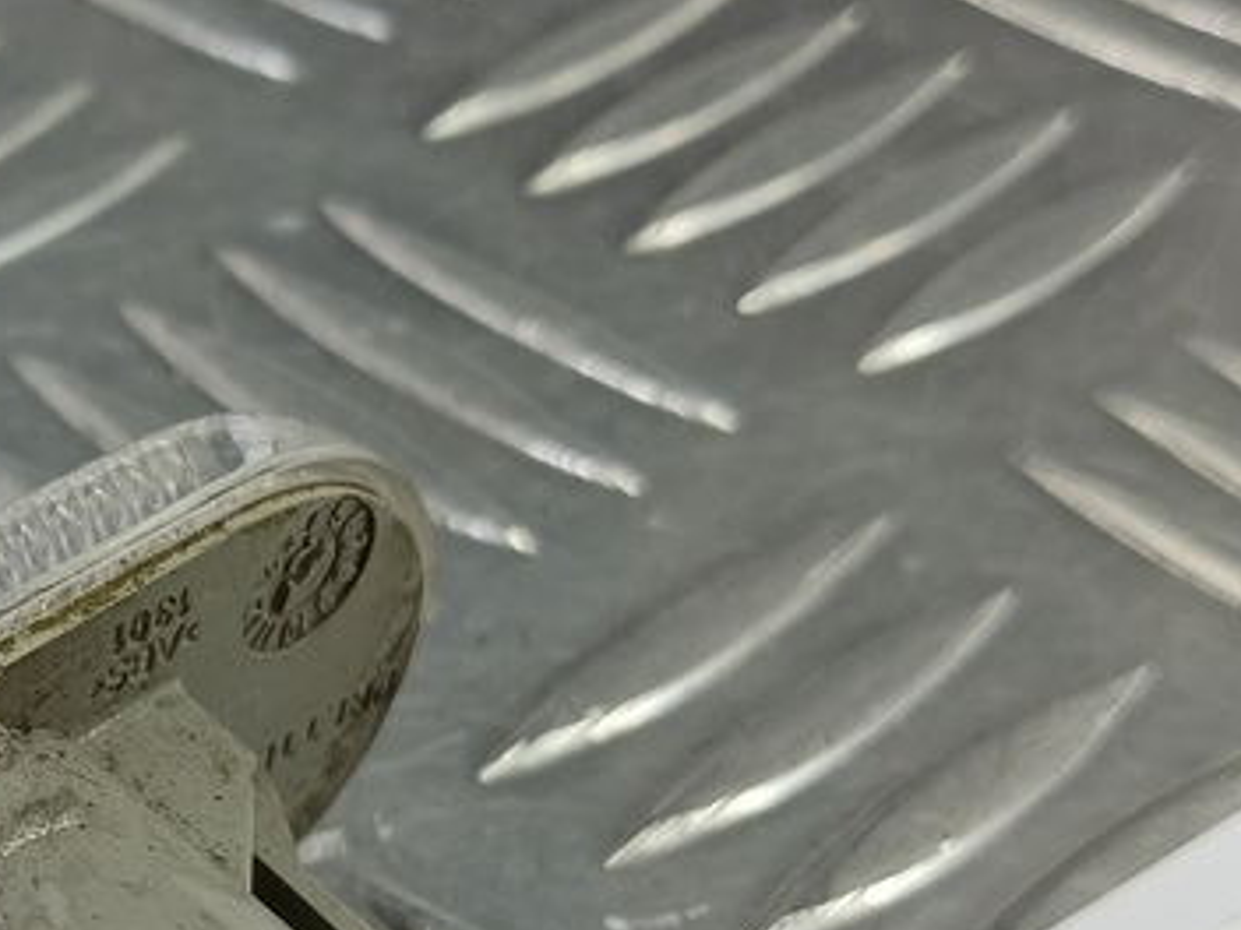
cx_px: -49
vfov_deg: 20.9
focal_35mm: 67
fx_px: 2402
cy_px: 1004
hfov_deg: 27.1
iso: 122
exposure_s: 1/50
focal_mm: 4.11
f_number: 1.6
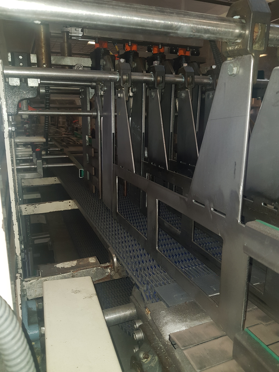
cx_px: 140
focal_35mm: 26
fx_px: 279
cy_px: 186
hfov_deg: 53.1
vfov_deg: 67.3
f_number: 1.7
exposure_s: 1/34
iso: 80
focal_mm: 4.3
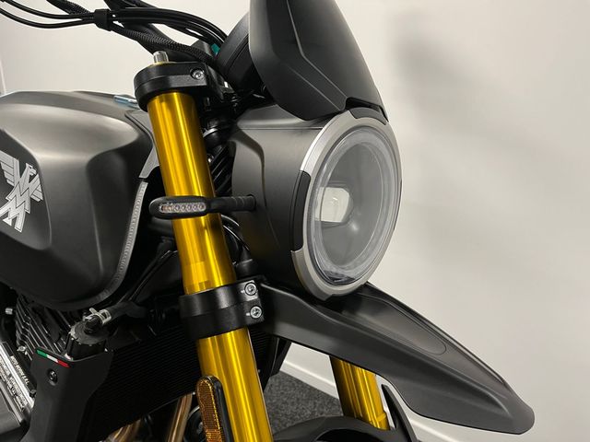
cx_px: 295
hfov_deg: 67.3
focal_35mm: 26
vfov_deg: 53.1
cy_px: 221
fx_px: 443
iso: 125
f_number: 1.6
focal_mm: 5.1
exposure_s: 1/50
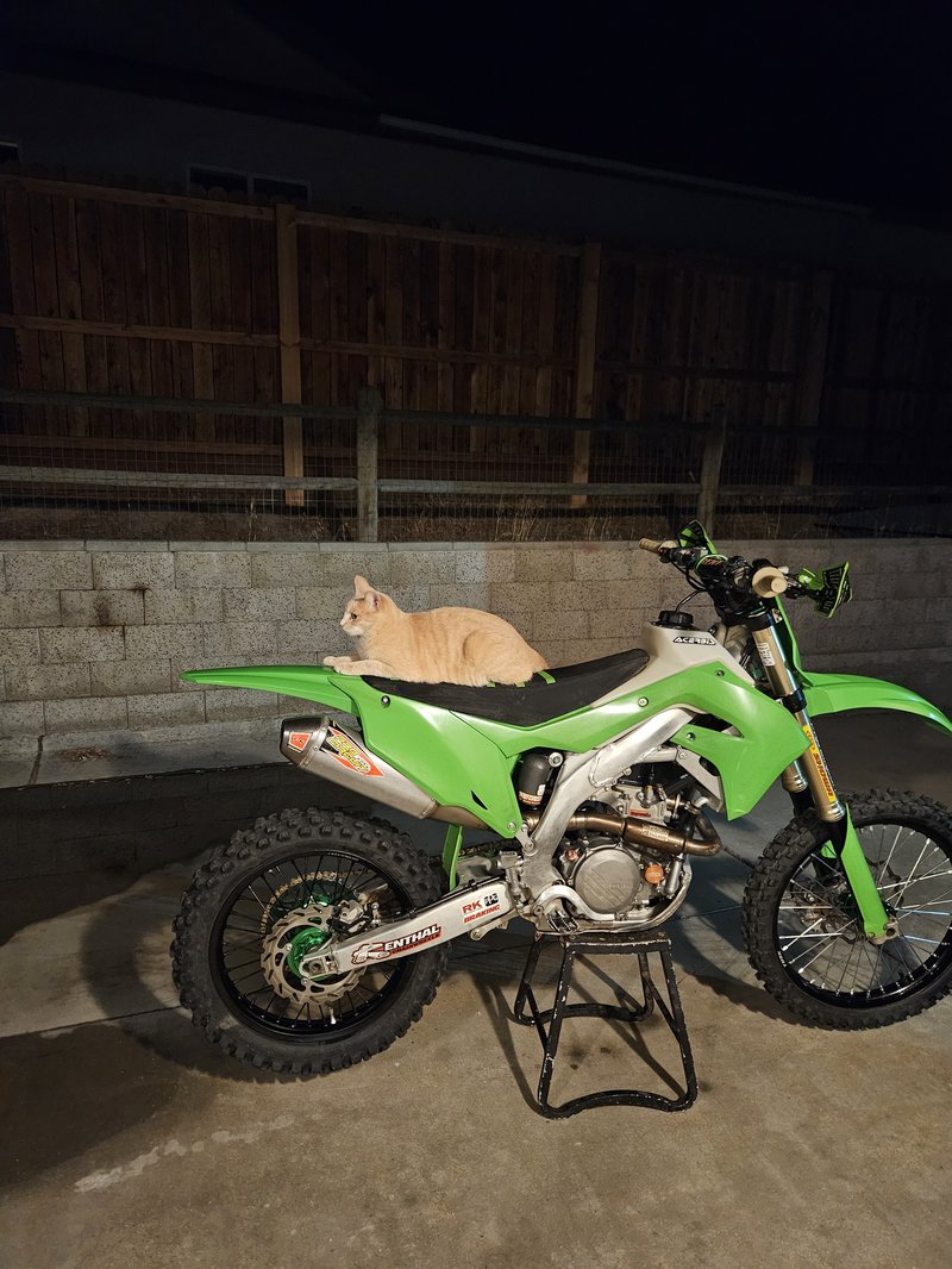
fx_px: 843
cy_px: 634
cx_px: 476
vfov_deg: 73.9
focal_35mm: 23
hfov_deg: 58.9
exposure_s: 1/24
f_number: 1.8
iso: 1000
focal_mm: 5.4
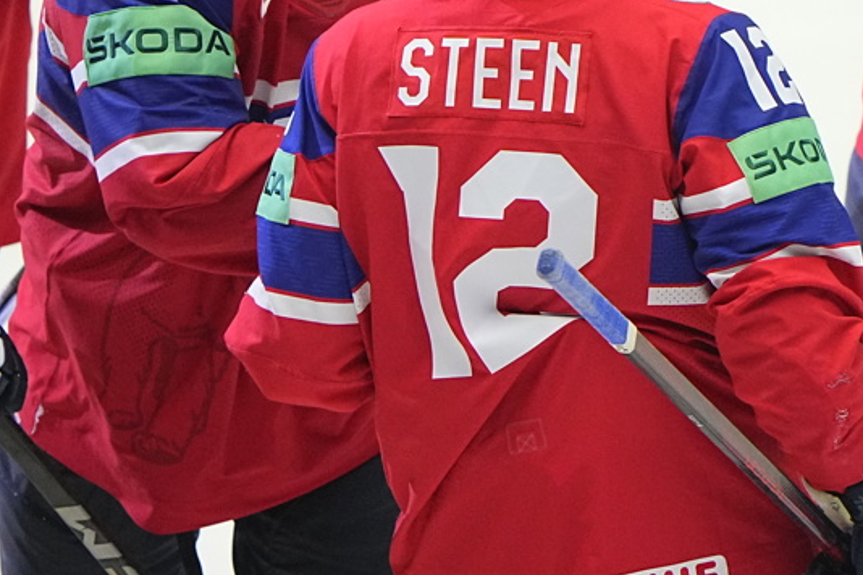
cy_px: -23
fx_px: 24402
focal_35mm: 1018
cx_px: 600
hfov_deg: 2.0
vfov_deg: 1.4
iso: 3200
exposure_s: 1/1600
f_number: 2.8
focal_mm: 400
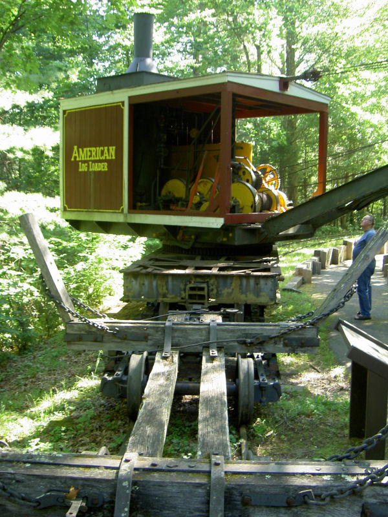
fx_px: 583
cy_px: 258
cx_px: 194
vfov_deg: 47.9
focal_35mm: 39
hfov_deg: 36.8
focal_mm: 8
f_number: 2.8
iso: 100
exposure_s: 1/20
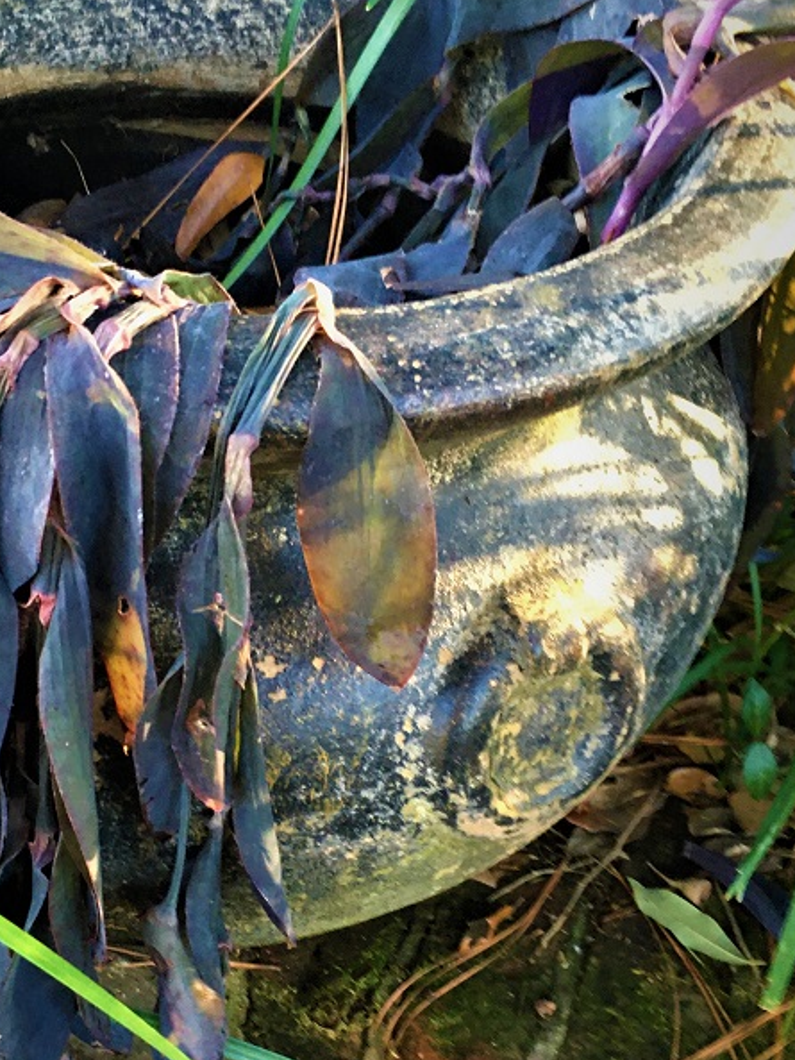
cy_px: 674
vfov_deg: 42.6
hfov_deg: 32.3
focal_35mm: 44
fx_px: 1347
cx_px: 203
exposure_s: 1/30
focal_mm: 4.15
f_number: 2.2
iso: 125
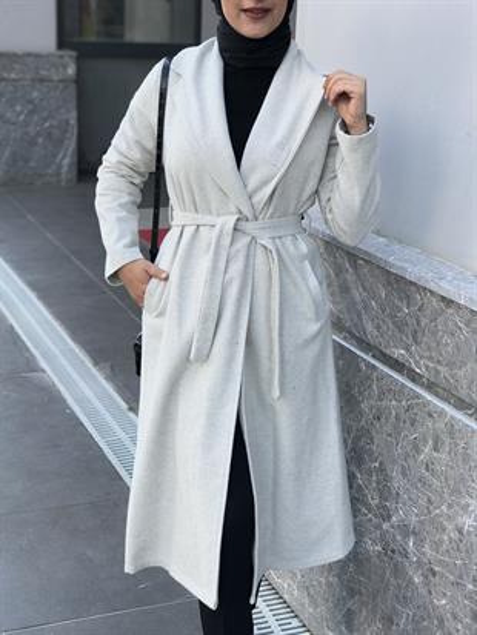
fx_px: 1047
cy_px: 318
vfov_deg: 33.8
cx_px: 238
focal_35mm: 57
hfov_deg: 25.7
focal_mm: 6.6
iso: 20
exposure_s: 1/118
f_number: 2.8
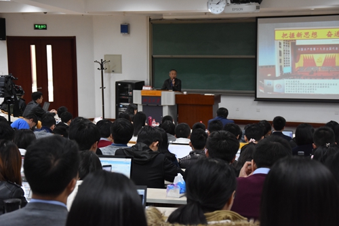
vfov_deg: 18.2
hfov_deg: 27.0
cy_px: 113
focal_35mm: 75
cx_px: 170
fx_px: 706
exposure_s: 1/60
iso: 1600
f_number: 5
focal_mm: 50
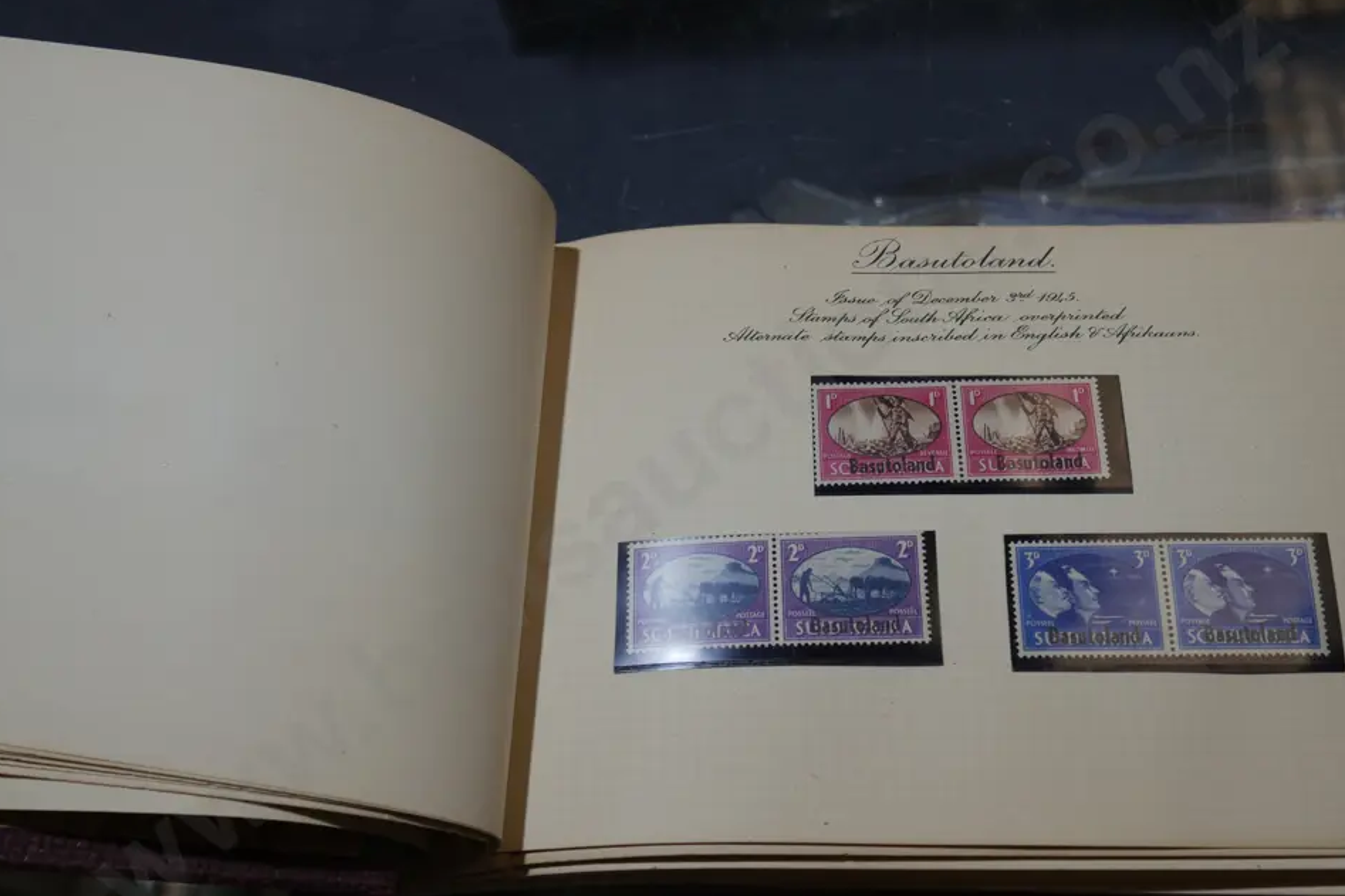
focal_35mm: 45
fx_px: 1681
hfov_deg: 43.6
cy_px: 462
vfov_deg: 29.9
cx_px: 689
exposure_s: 1/160
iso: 200
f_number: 5
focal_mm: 20
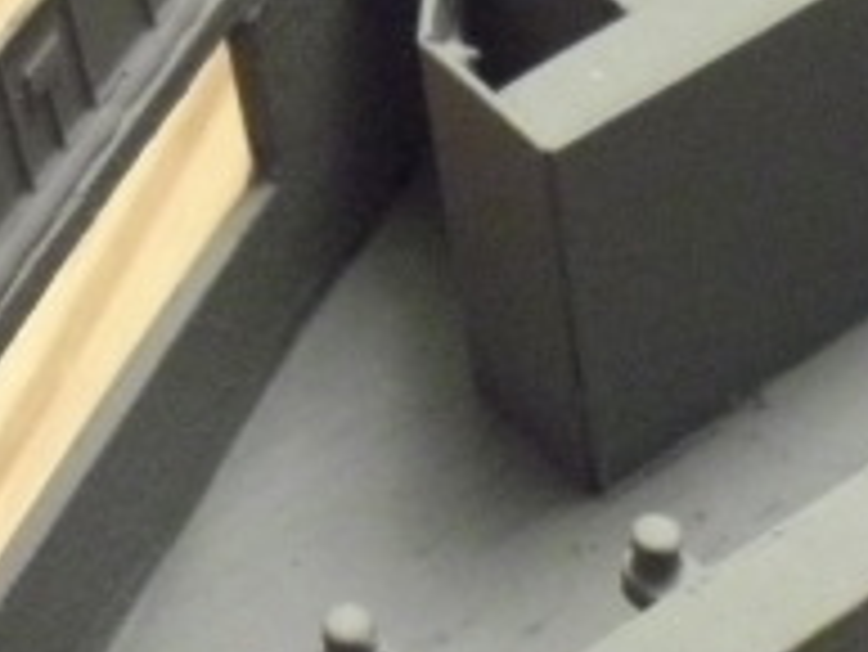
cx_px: 1003
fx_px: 3161
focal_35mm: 126
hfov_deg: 15.2
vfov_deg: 11.8
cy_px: 315
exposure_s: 1/15
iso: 800
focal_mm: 6.2
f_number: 2.8
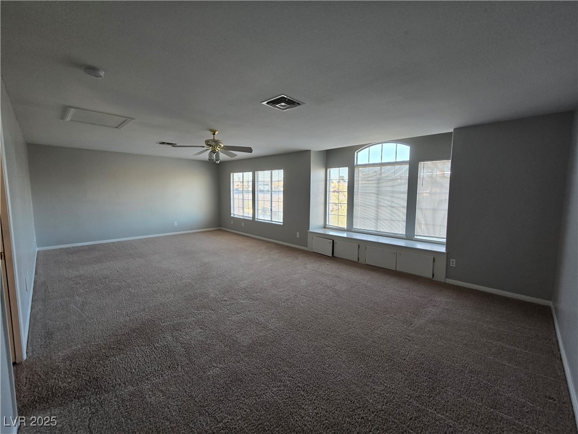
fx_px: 217
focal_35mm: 13
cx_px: 289
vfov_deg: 89.9
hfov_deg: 106.2
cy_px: 217
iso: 100
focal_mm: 2.2
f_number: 2.2
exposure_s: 1/60
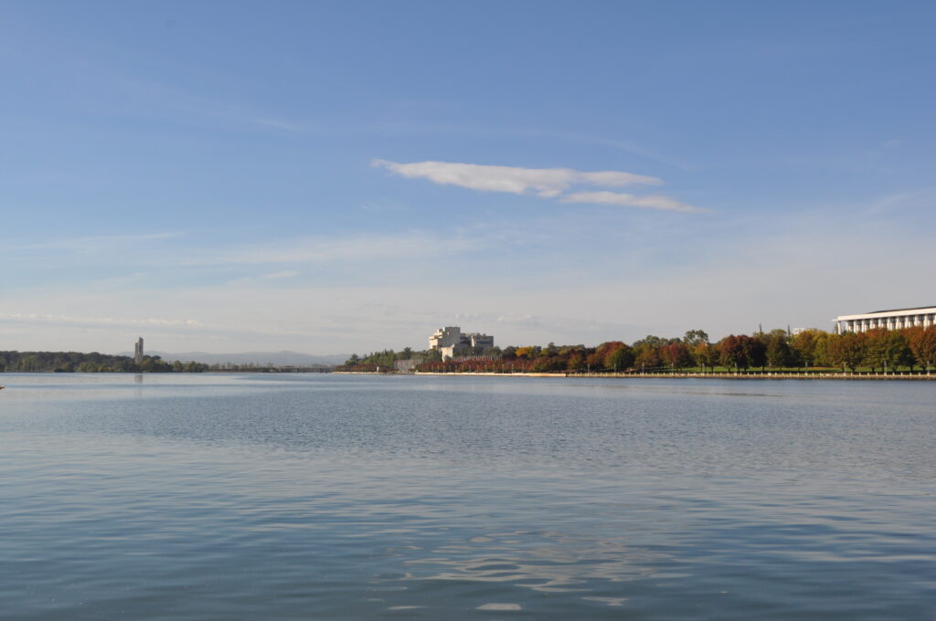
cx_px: 468
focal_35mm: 39
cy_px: 310
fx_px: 1013
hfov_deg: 49.6
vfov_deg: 34.1
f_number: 10
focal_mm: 26
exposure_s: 1/400
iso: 200
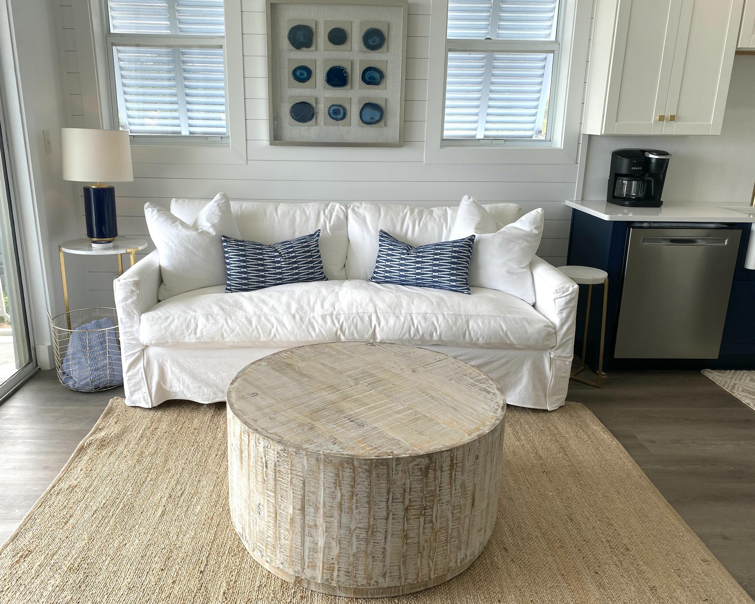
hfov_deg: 62.2
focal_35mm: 28
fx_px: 626
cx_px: 356
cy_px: 310
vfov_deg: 51.5
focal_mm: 4.25
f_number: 1.8
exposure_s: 1/245
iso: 32
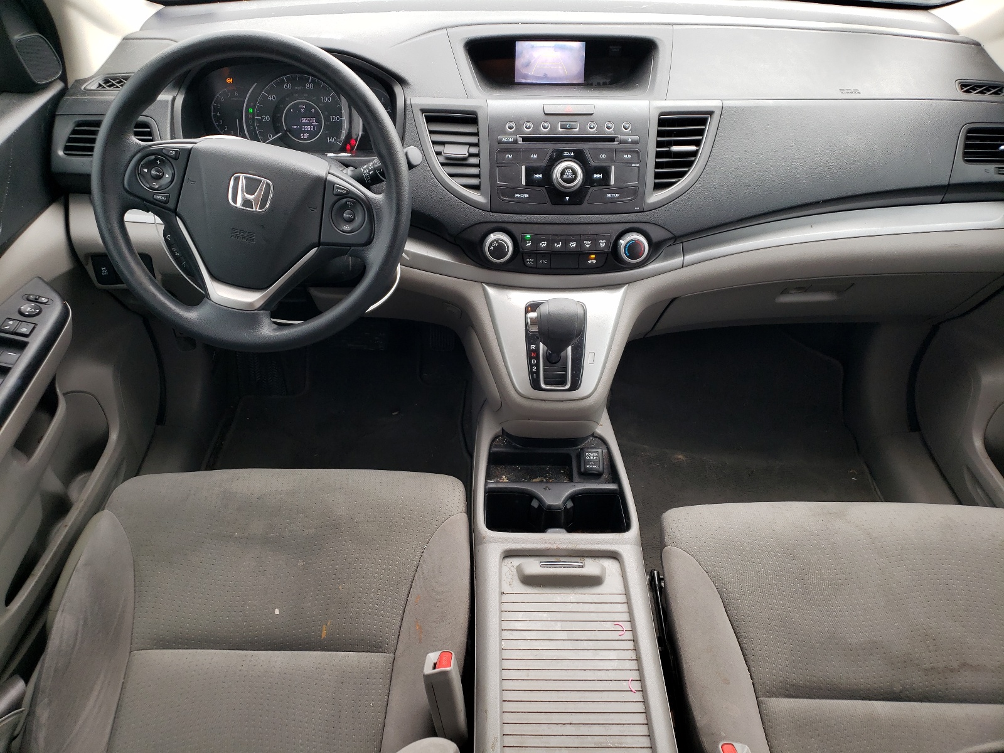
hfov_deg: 67.3
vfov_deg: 53.1
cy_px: 376
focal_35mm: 26
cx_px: 502
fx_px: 754
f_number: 1.5
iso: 50
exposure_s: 1/101
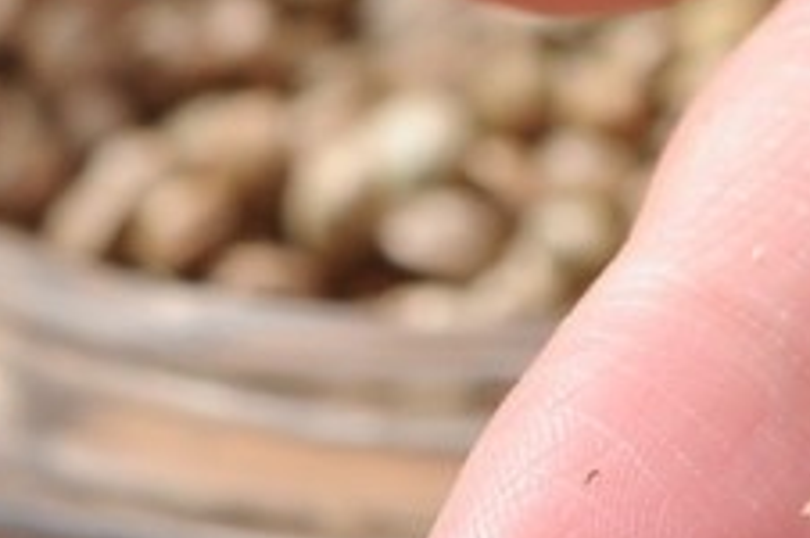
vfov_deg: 1.5
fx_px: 20301
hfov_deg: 2.3
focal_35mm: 904
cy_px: 308
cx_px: 2072
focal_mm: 85
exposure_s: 1/125
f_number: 9
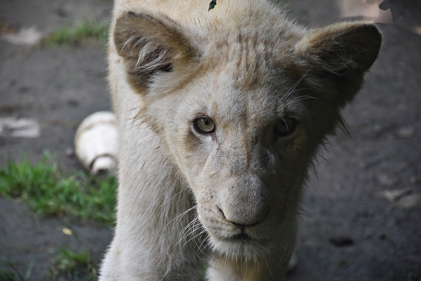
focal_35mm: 183
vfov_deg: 7.5
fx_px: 2140
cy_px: 140
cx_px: 210
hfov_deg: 11.2
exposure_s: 1/200
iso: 800
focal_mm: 122
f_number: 5.6
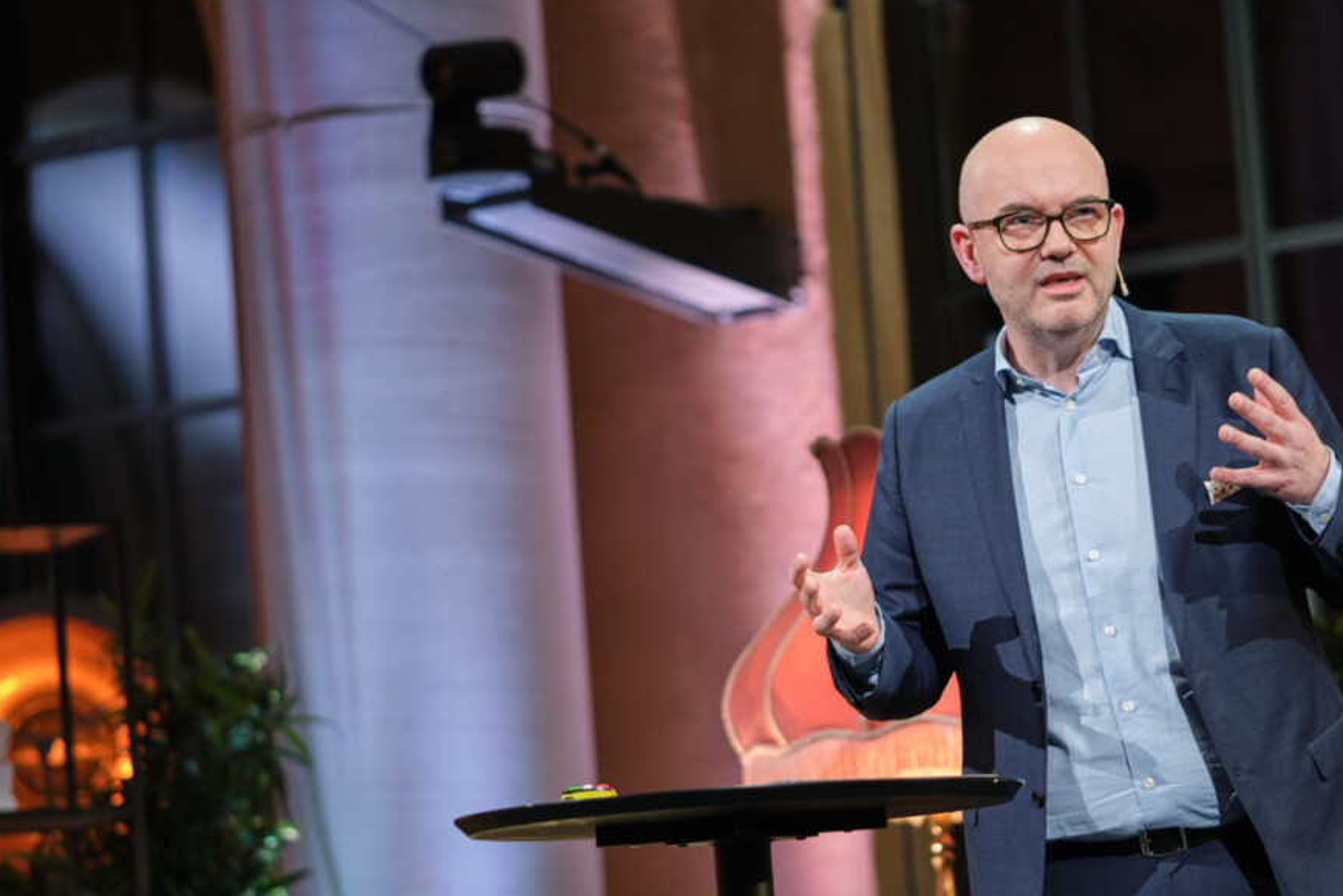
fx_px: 5933
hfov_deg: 12.9
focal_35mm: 159
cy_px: 498
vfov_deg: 8.6
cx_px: 646
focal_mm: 90
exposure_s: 1/150
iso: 800
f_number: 2
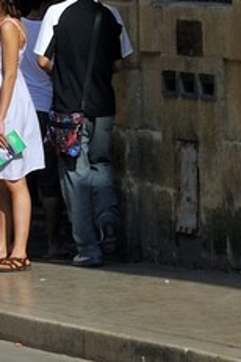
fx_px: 4860
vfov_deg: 4.1
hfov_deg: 2.8
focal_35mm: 484
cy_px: -663
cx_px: -587
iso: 200
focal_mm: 70
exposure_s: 1/200
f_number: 16
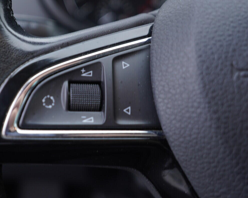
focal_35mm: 49
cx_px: 72
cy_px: 91
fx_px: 360
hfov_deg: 37.4
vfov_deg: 30.8
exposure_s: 1/40
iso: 160
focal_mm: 24
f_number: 2.8
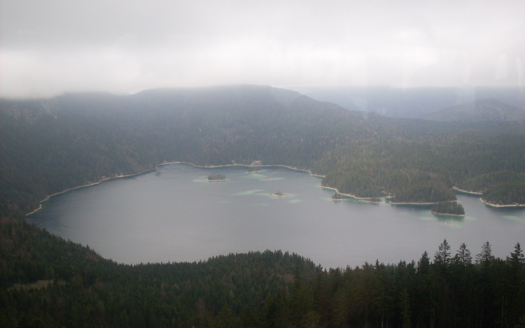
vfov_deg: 31.2
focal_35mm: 41
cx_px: 267
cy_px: 189
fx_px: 587
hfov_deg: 48.2
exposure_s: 1/125
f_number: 8.4
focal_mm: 6.3
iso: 80
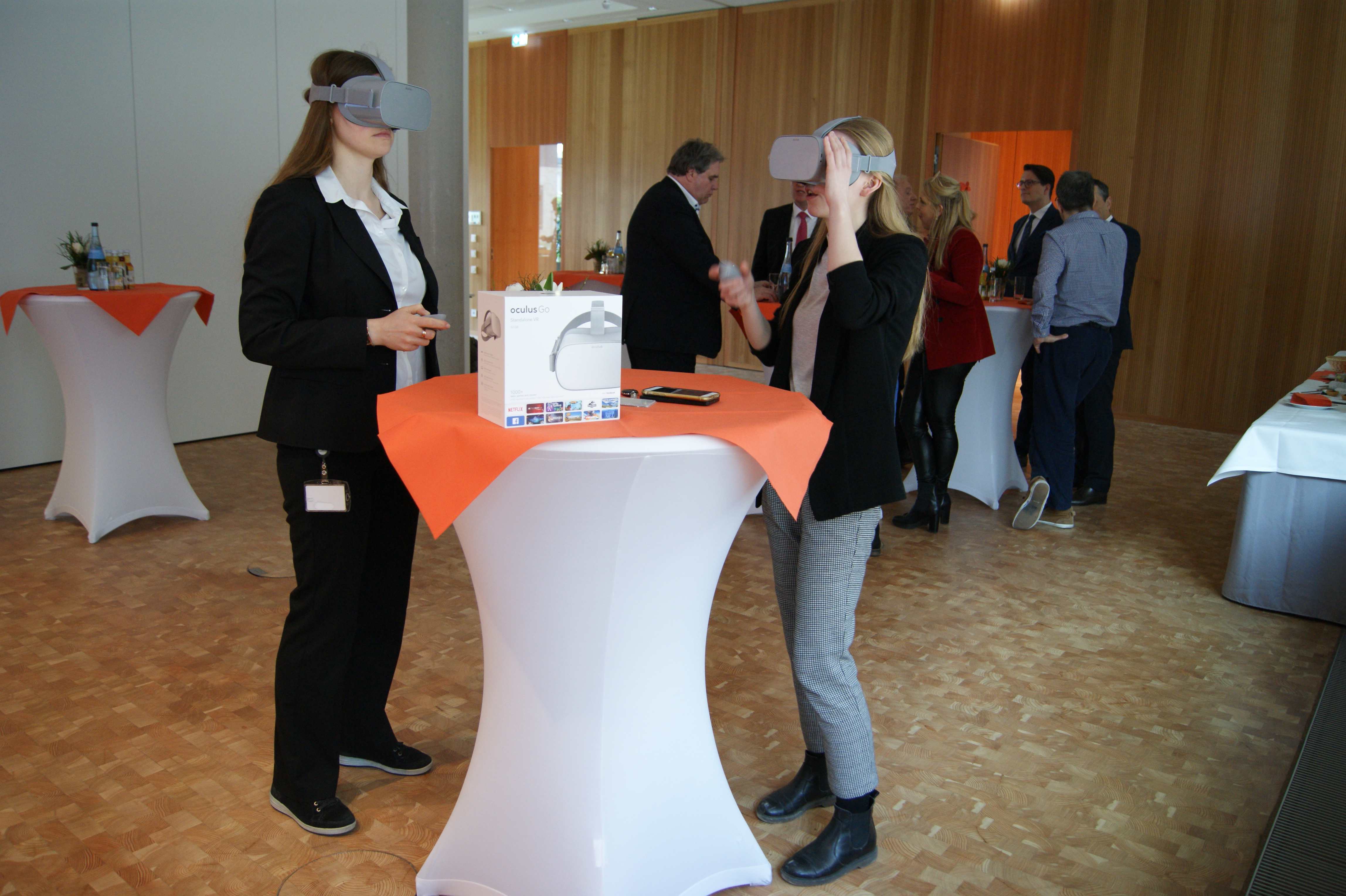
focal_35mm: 27
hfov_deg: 67.4
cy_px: 448
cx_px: 673
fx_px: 1009
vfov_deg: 47.9
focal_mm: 18
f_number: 3.5
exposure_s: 1/30
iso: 400
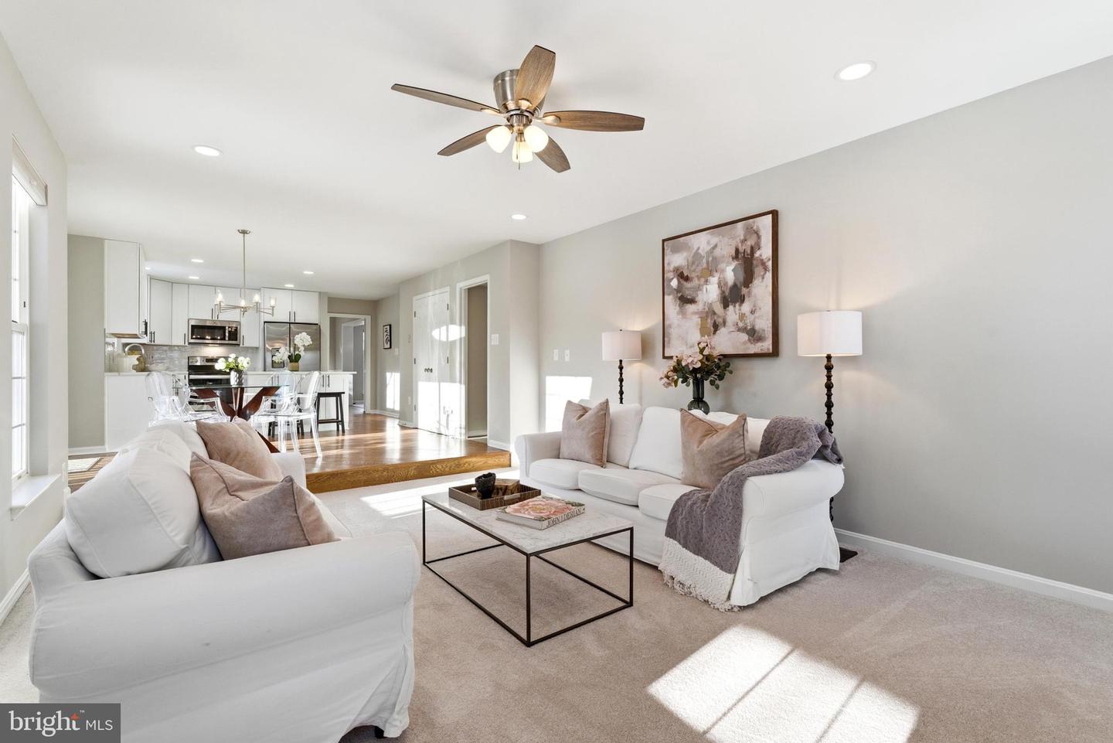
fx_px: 495
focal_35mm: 16
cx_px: 556
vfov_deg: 73.8
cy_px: 372
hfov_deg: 96.7
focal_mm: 16
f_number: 8
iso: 400
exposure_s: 1/400
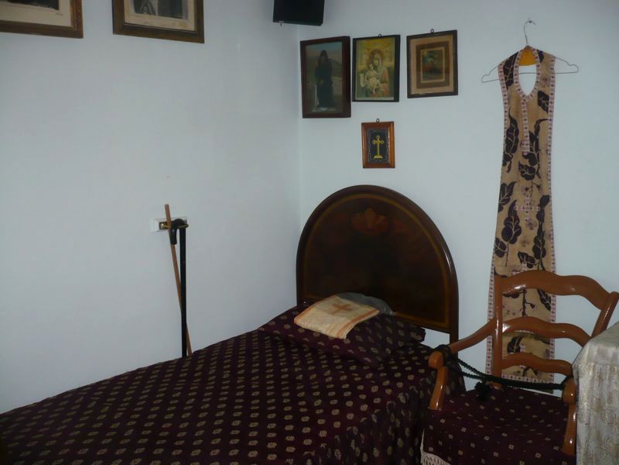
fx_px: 626
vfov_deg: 40.7
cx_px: 310
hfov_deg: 52.6
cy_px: 232
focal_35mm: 35
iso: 200
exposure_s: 1/30
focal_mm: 5.8
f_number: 2.8
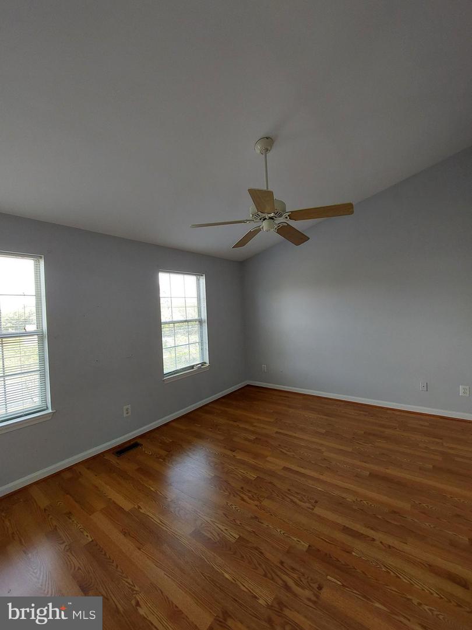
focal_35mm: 13
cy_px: 315
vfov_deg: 106.2
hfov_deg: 89.9
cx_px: 236
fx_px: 236
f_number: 2.2
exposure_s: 1/60
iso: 100
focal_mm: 1.74
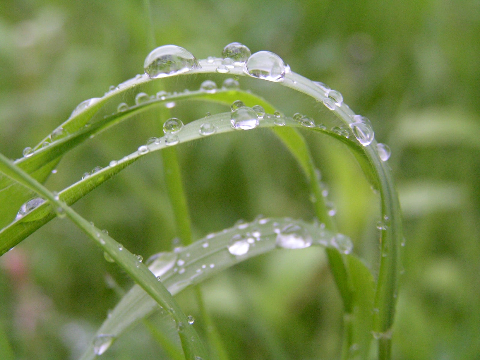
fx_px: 929
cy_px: 180
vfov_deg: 21.9
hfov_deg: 29.0
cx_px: 240
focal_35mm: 67
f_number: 3.2
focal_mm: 11.1
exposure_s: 1/100
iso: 125
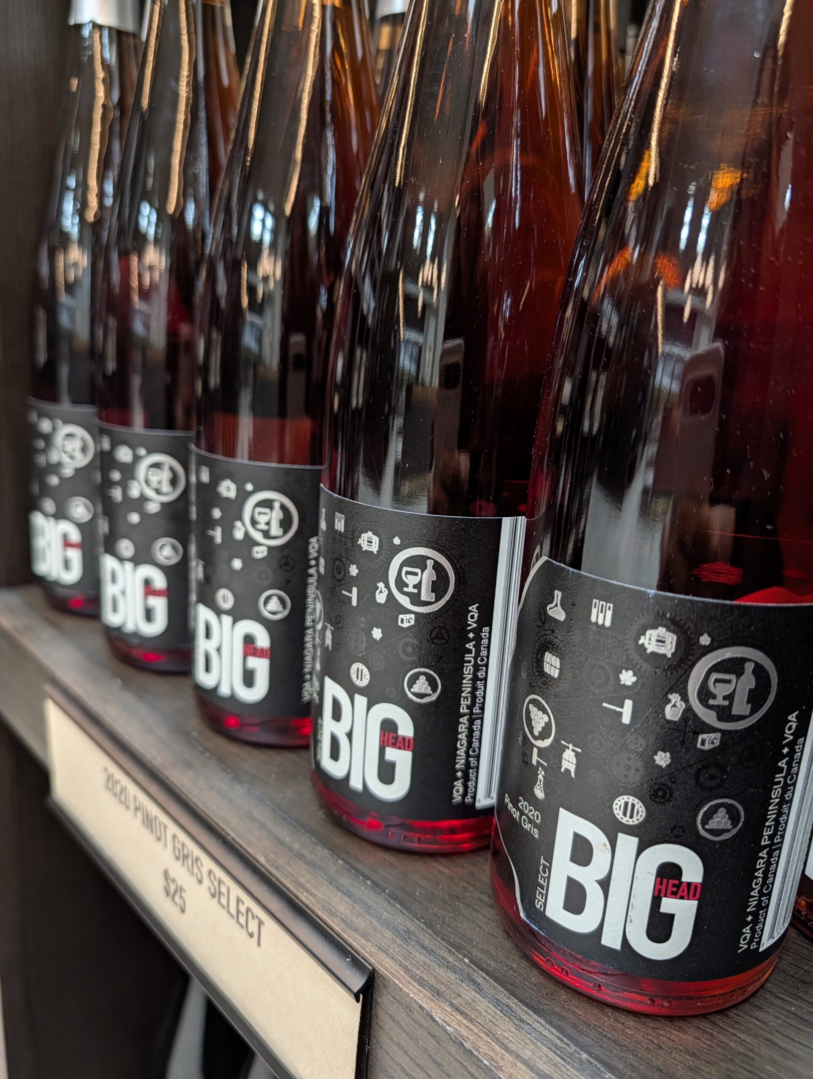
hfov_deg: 56.9
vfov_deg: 71.5
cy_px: 540
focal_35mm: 24
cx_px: 406
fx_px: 750
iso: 299
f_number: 1.68
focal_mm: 6.9
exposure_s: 1/120
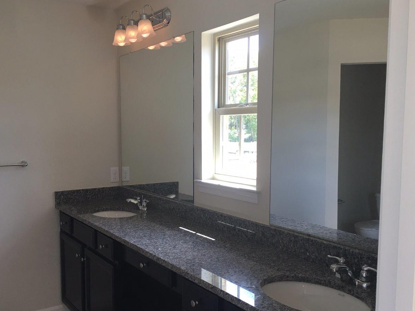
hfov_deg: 52.3
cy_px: 174
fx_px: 420
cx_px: 171
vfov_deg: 40.6
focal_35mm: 35
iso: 25
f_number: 2.2
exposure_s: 1/40
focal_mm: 4.15
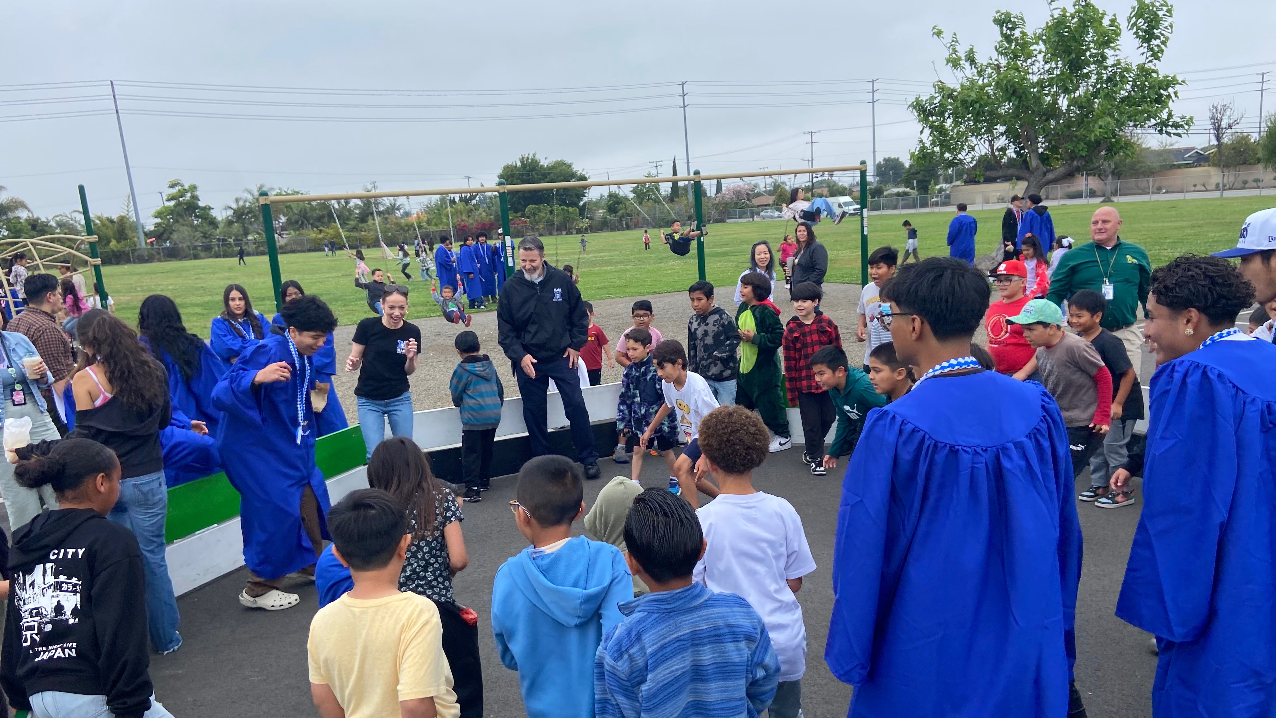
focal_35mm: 29
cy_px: 417
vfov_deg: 40.1
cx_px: 634
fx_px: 981
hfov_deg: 66.1
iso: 32
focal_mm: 4.25
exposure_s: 1/690
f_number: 1.8
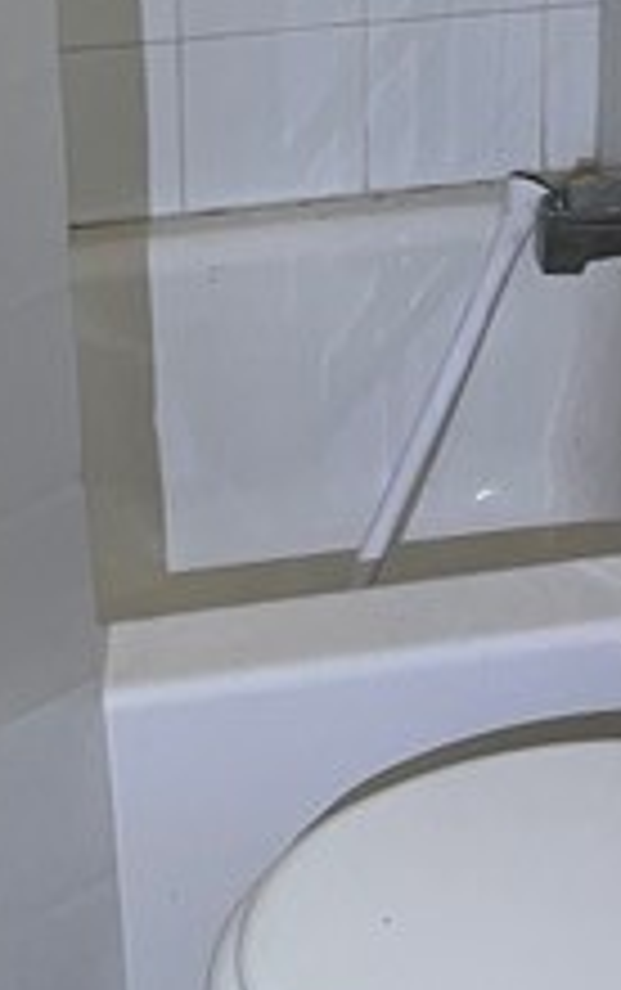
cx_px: 585
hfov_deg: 10.2
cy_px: -248
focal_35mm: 128
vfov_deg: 15.6
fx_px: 3457
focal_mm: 5.1
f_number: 1.6
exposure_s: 1/24
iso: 64
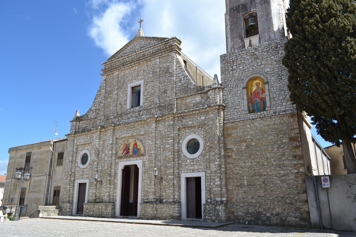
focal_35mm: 27
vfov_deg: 47.9
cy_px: 118
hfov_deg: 67.4
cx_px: 178
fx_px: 267
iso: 100
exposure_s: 1/250
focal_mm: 18
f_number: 8
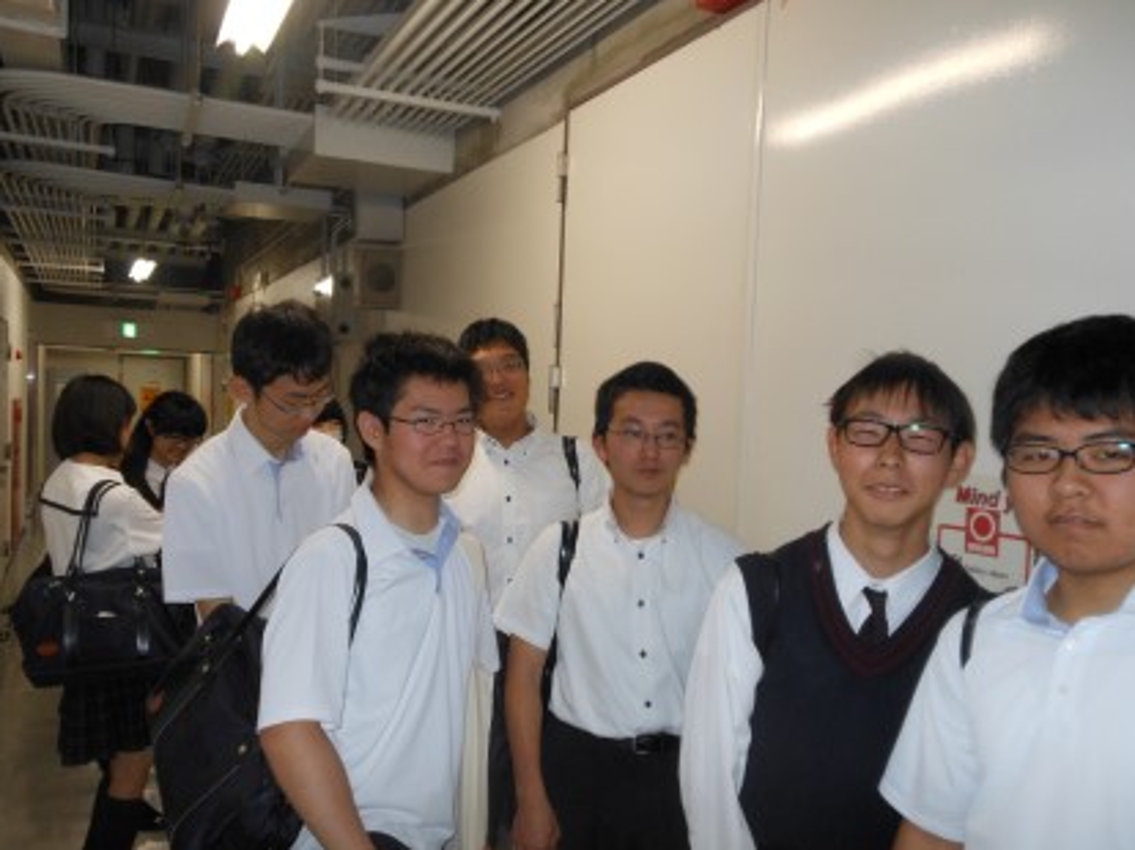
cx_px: 504
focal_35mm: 29
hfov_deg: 61.5
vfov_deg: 48.2
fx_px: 950
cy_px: 403
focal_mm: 4.5
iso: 200
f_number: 3.2
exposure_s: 1/25
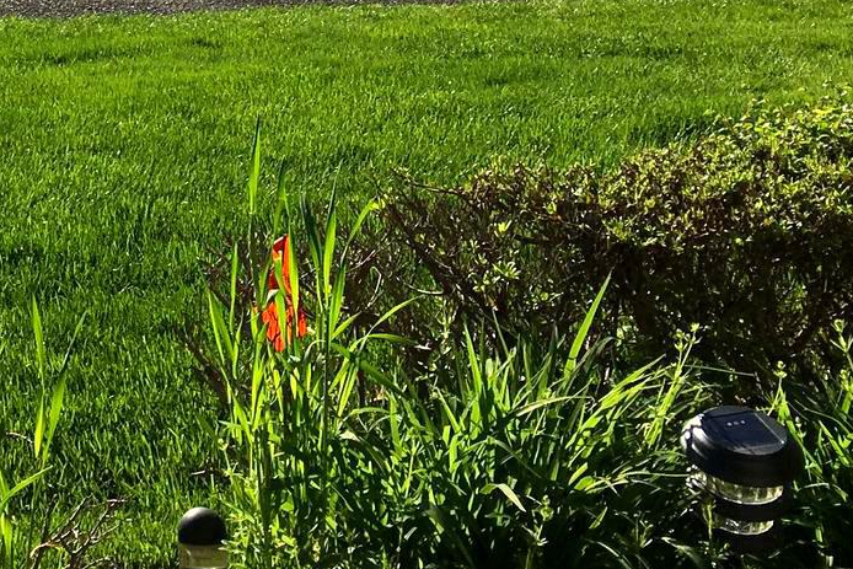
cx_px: -63
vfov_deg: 14.2
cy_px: -337
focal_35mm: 89
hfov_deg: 21.8
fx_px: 2109
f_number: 2.2
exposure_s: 1/1923
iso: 25
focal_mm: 4.15
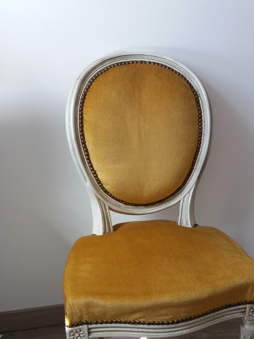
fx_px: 430
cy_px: 235
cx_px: 158
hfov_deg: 32.7
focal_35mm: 44
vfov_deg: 42.2
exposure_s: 1/100
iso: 100
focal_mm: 3.7
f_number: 1.9
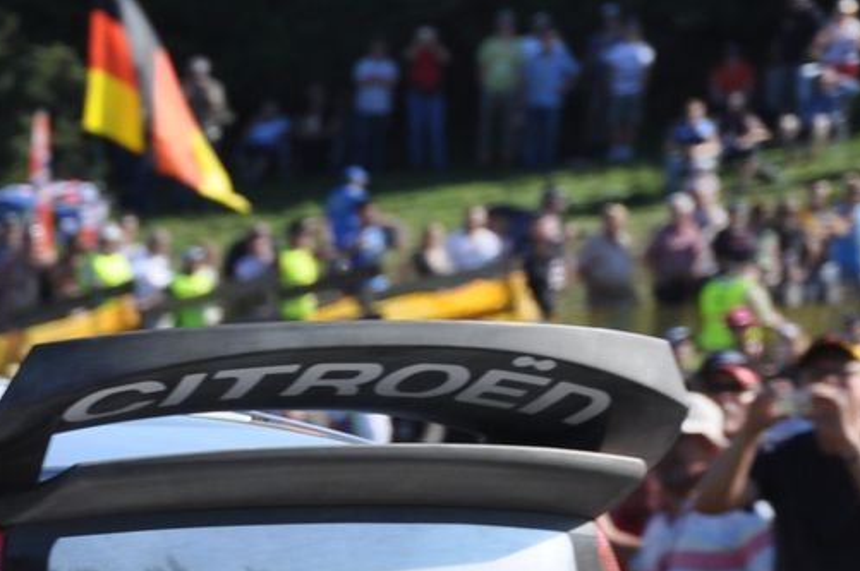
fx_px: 11994
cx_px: -287
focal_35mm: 503
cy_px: 799
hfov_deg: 4.1
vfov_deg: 2.7
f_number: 5.6
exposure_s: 1/500
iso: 200
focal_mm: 105
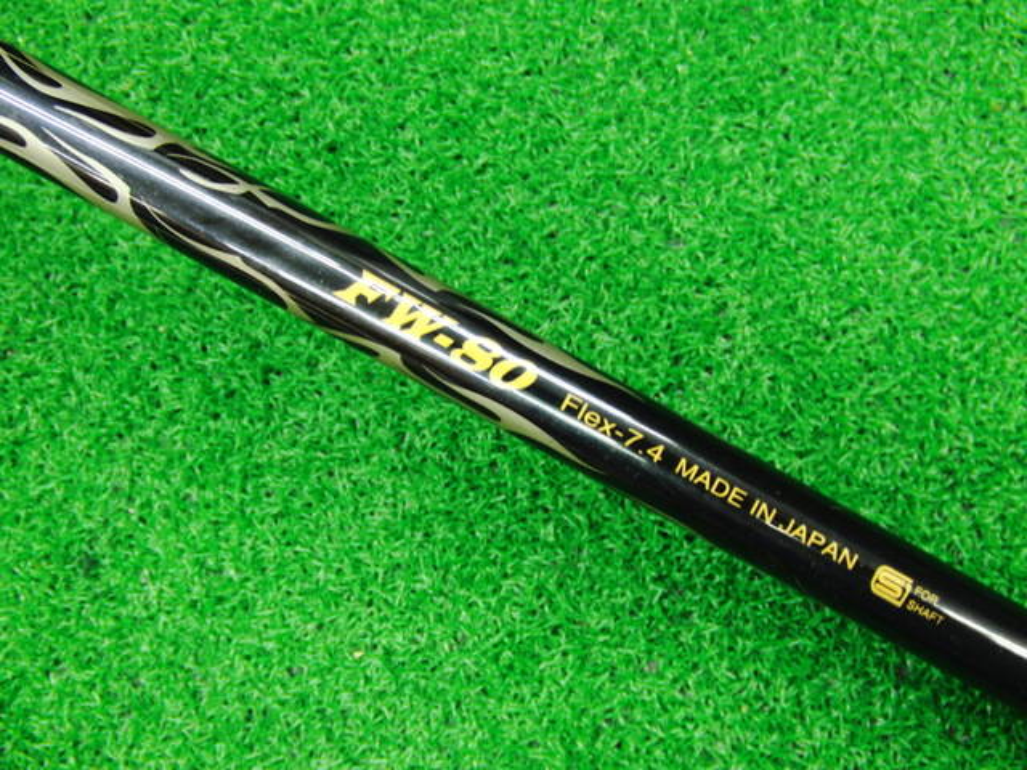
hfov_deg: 50.1
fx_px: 1098
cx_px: 514
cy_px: 385
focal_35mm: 37
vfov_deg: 38.7
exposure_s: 1/20
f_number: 3.6
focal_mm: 6.42
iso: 400
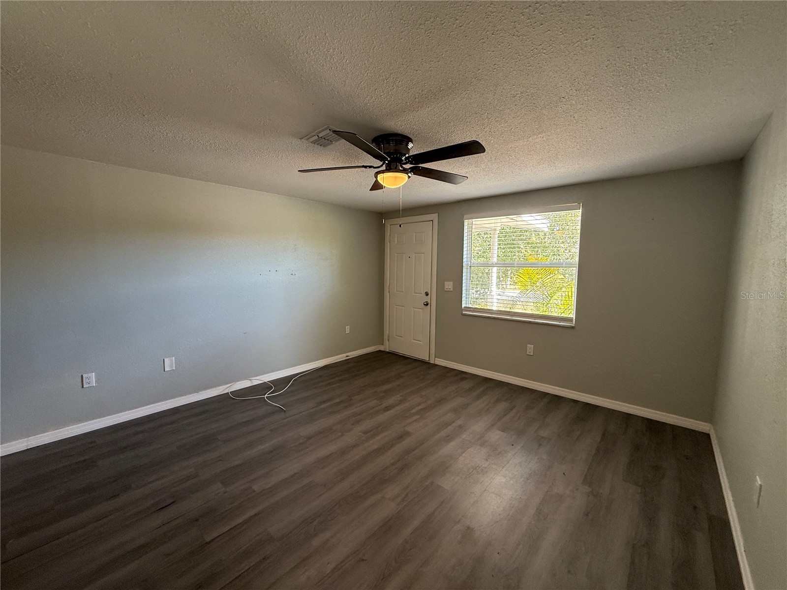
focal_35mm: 14
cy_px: 295
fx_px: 318
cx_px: 394
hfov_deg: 102.1
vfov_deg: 85.7
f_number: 2.2
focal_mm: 2.22
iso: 200
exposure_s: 1/99
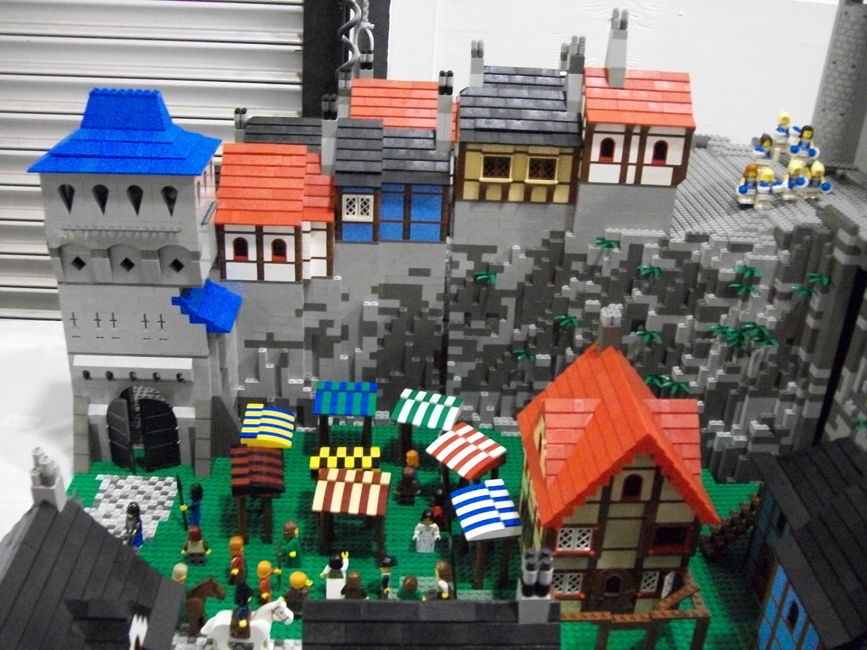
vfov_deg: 39.7
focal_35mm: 36
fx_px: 902
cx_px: 434
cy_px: 325
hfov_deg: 51.4
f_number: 2.7
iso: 640
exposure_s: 1/25
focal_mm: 6
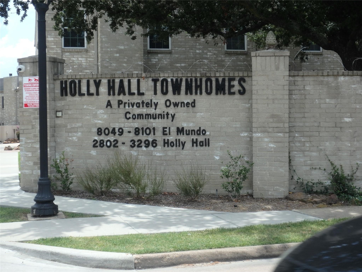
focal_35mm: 57
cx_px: 181
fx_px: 596
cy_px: 136
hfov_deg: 33.8
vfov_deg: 25.7
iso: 125
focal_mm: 10.1
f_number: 5.1
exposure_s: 1/400
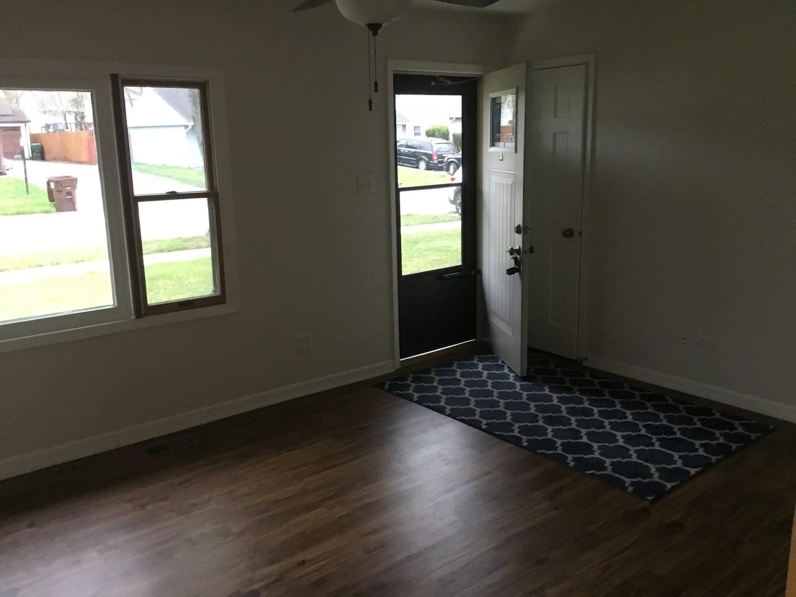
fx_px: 713
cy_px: 298
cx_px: 398
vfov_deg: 45.4
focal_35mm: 31
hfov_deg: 58.4
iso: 200
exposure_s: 1/30
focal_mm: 3.3
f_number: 2.4
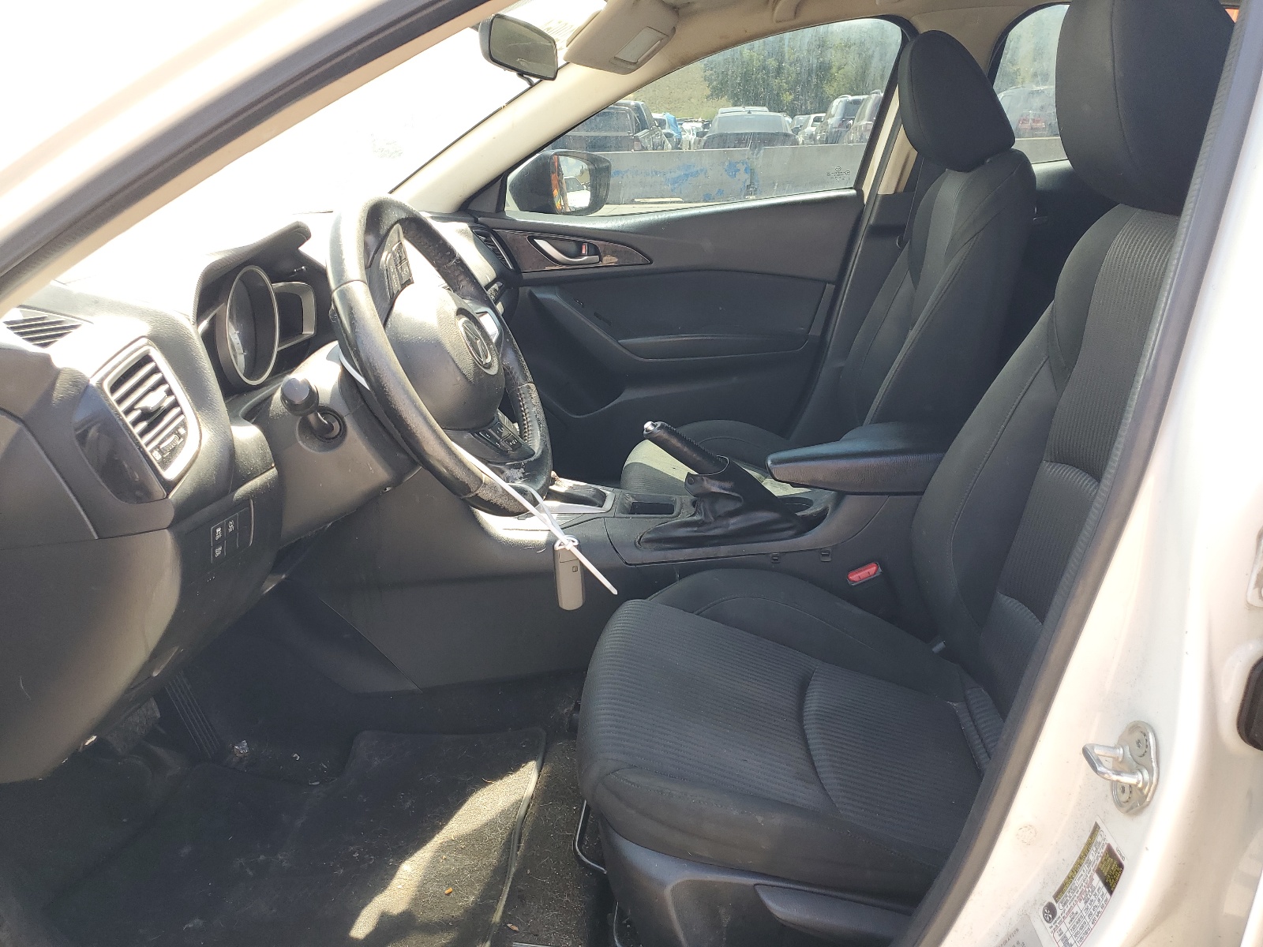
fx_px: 949
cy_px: 474
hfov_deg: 67.3
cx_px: 632
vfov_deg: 53.1
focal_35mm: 26
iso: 50
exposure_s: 1/200
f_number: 1.5
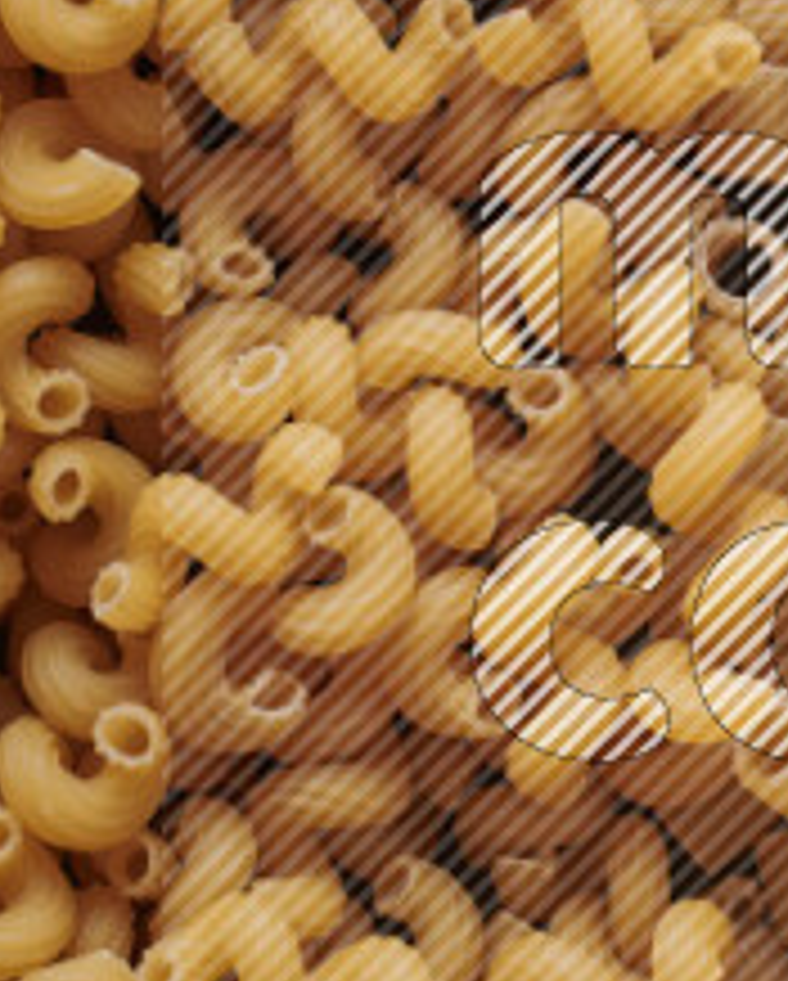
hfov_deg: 8.7
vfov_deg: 11.2
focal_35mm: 172
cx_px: 1283
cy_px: 216
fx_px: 5004
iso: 160
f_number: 8
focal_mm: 50
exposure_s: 1/100
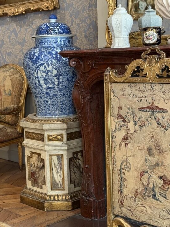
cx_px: 74
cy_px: 112
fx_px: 452
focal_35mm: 69
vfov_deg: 28.2
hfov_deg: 21.3
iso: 250
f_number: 1.78
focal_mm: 6.76
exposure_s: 1/50
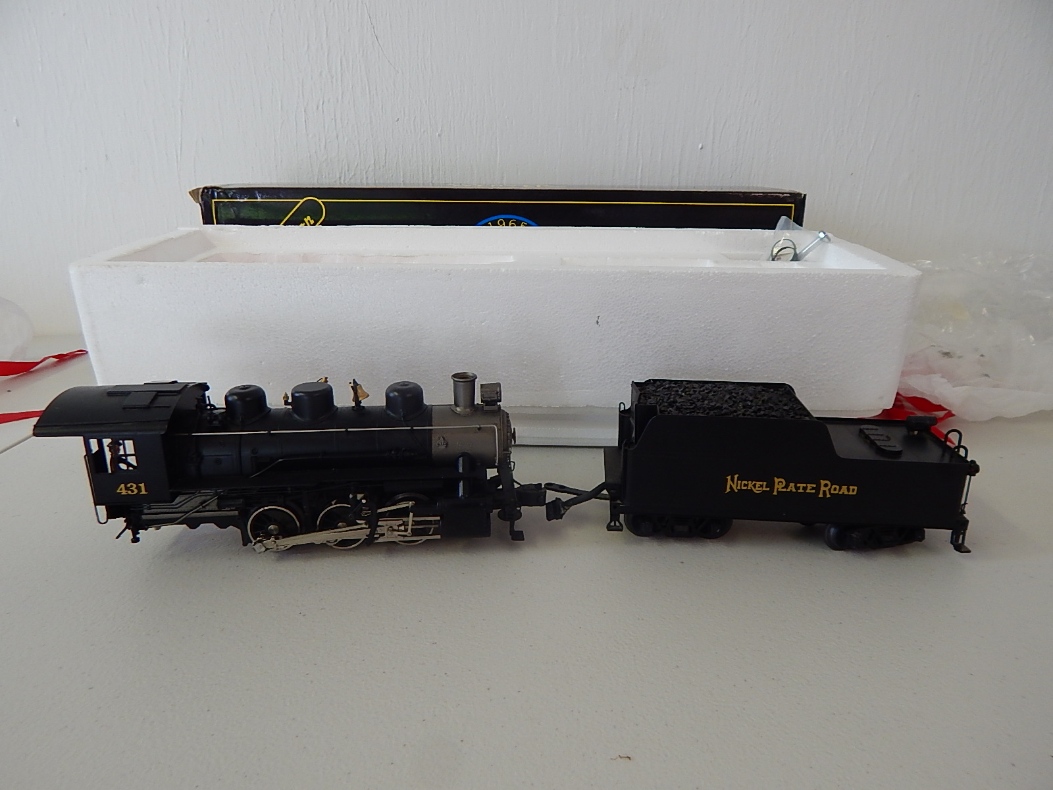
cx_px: 526
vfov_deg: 61.1
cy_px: 395
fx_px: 669
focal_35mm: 22
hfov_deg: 76.4
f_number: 3
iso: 125
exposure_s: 1/30
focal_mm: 4
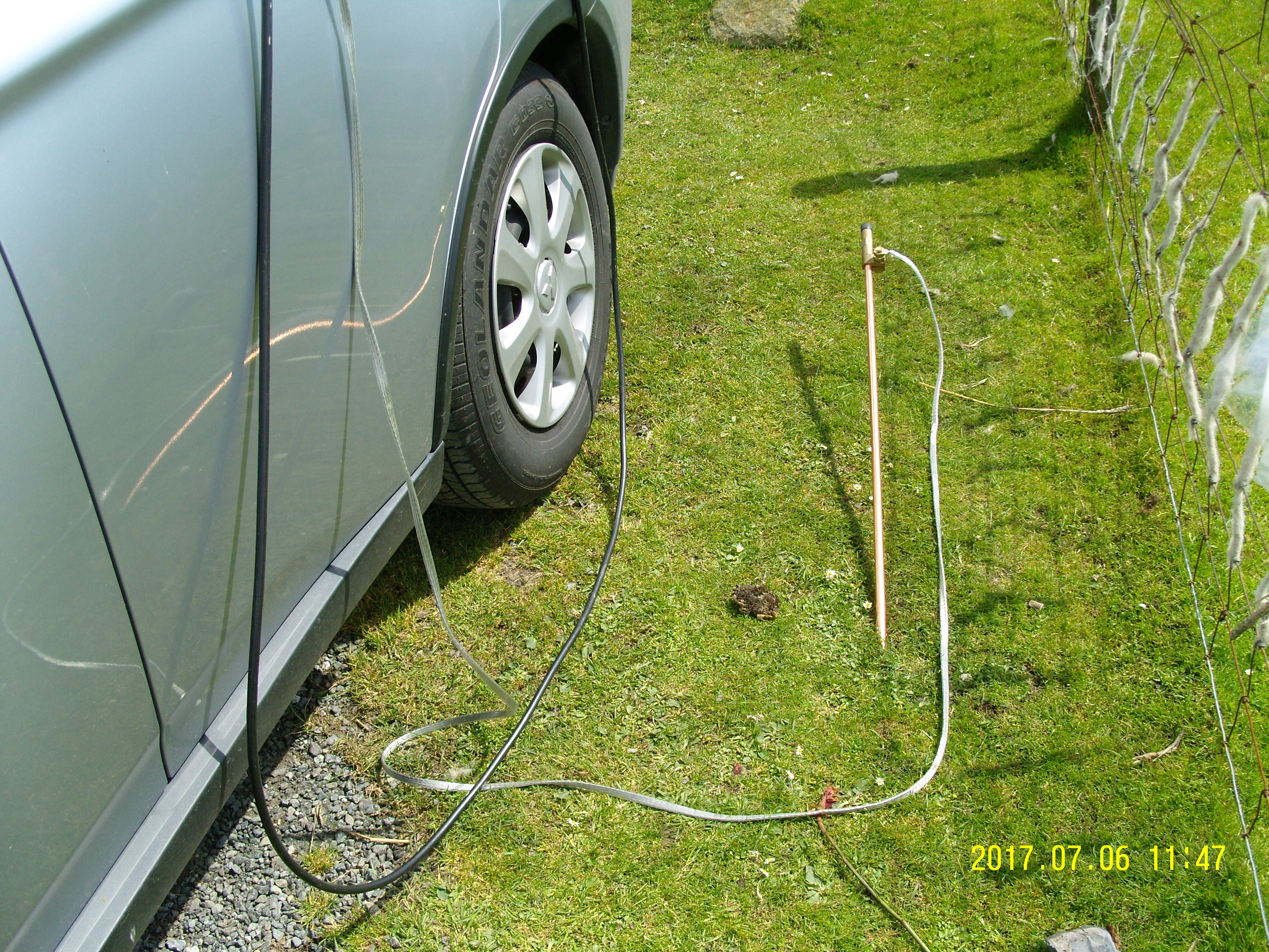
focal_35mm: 38
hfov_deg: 49.0
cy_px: 476
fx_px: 1393
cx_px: 634
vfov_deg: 37.7
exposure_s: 1/1000
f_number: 3.1
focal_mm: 7.8
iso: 80
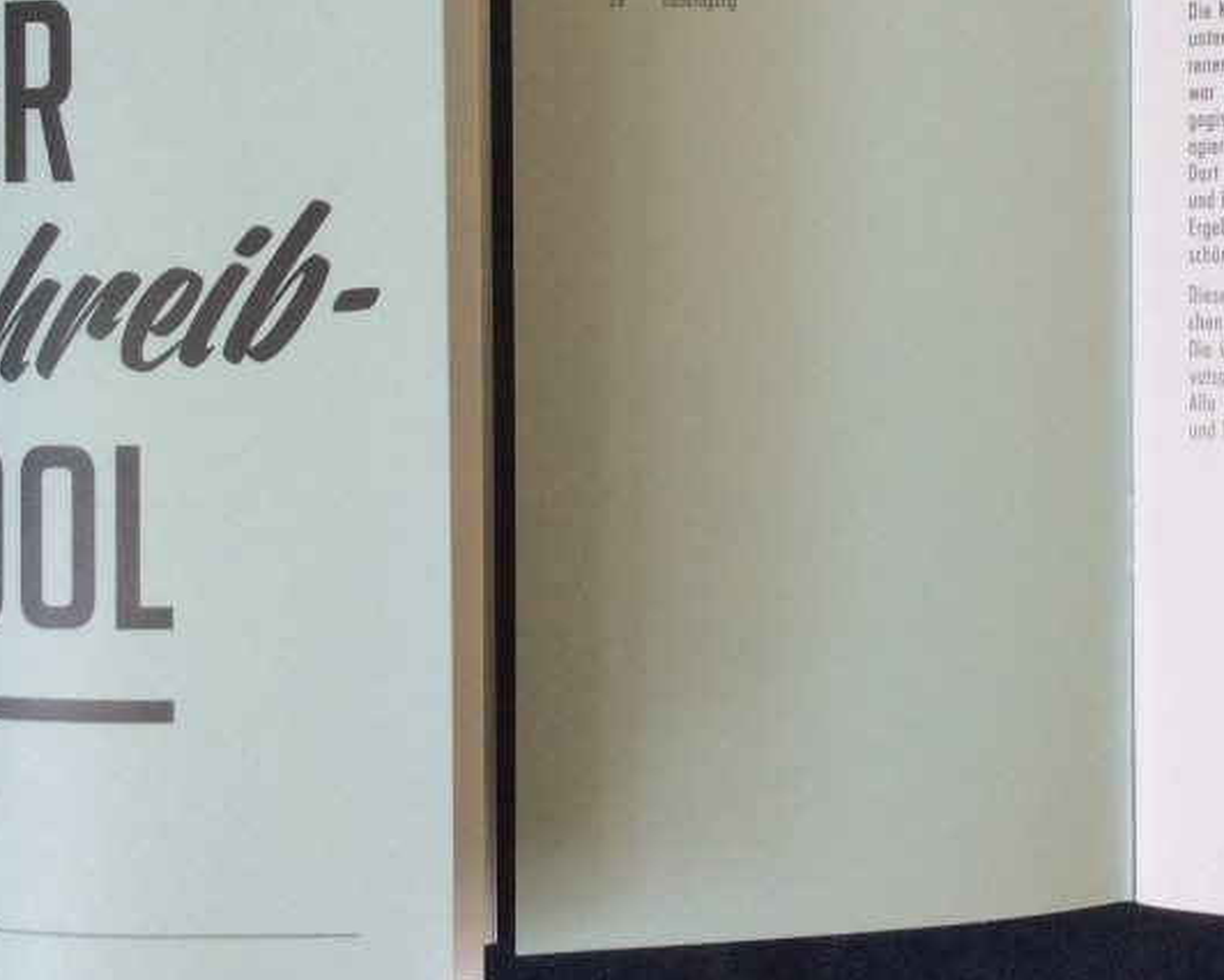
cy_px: 266
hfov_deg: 31.2
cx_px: 831
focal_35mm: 60
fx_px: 2174
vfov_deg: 25.2
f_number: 2.4
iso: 50
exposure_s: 1/25
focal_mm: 3.3
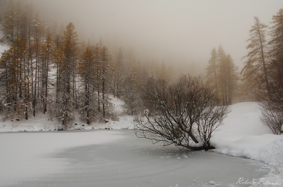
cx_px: 142
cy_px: 94
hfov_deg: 60.4
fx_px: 243
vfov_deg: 42.2
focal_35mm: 31
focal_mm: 21
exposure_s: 1/80
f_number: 6.3
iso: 400
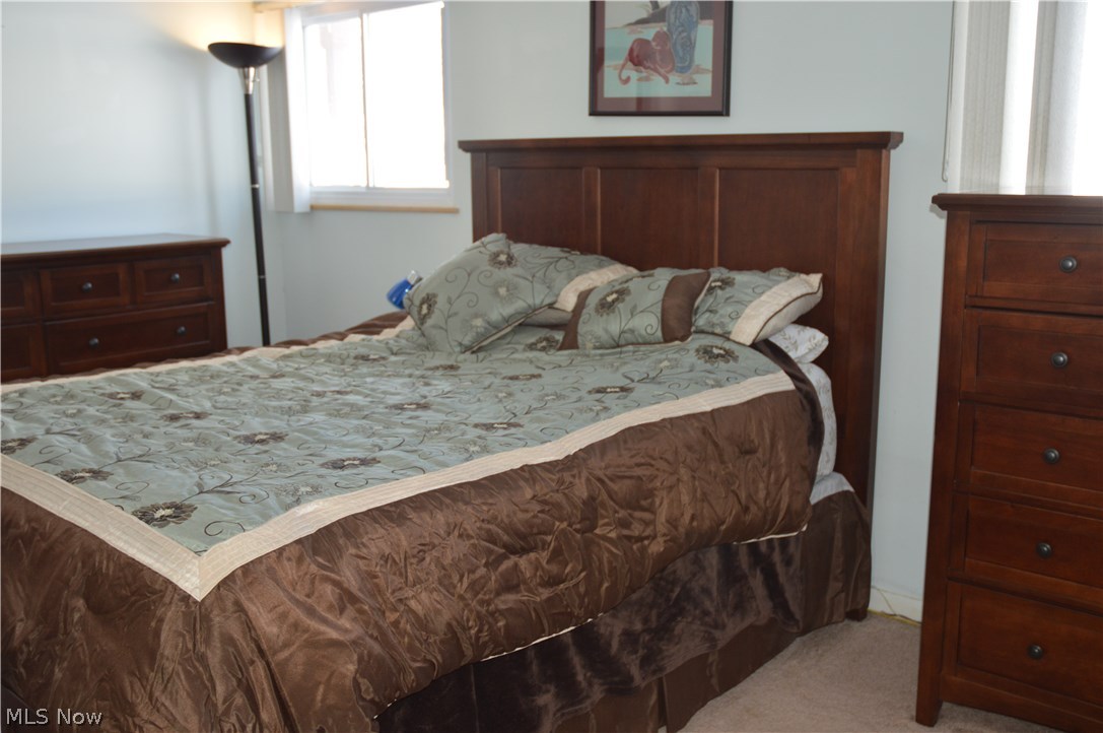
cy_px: 366
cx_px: 552
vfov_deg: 36.8
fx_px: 1102
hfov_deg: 53.2
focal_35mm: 36
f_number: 4
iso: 400
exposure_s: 1/80
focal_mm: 24
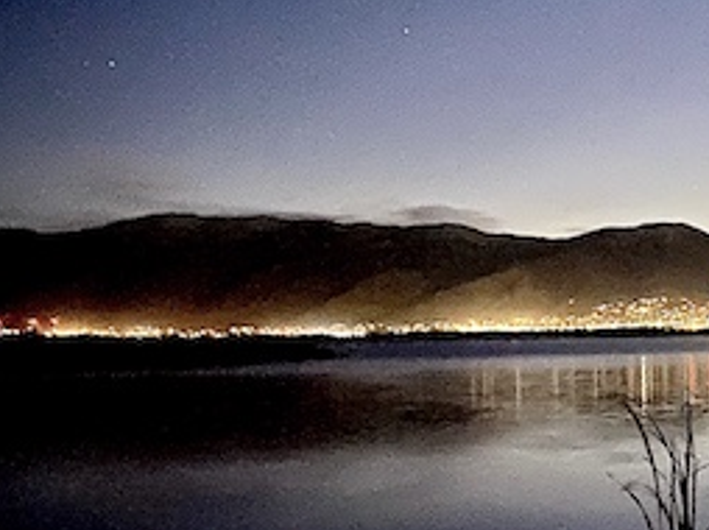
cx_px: 879
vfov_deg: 17.9
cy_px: 338
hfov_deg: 21.9
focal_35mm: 82
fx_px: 1678
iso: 1250
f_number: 1.8
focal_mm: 4.25
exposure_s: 1/2
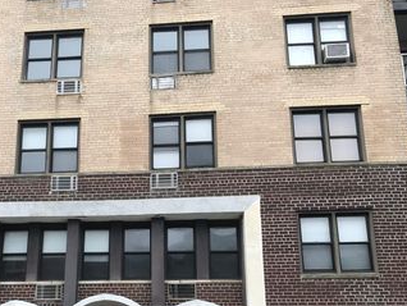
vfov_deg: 32.3
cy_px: 232
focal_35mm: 44
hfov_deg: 42.1
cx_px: 122
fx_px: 518
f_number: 1.8
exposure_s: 1/357
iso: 20
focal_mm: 3.99
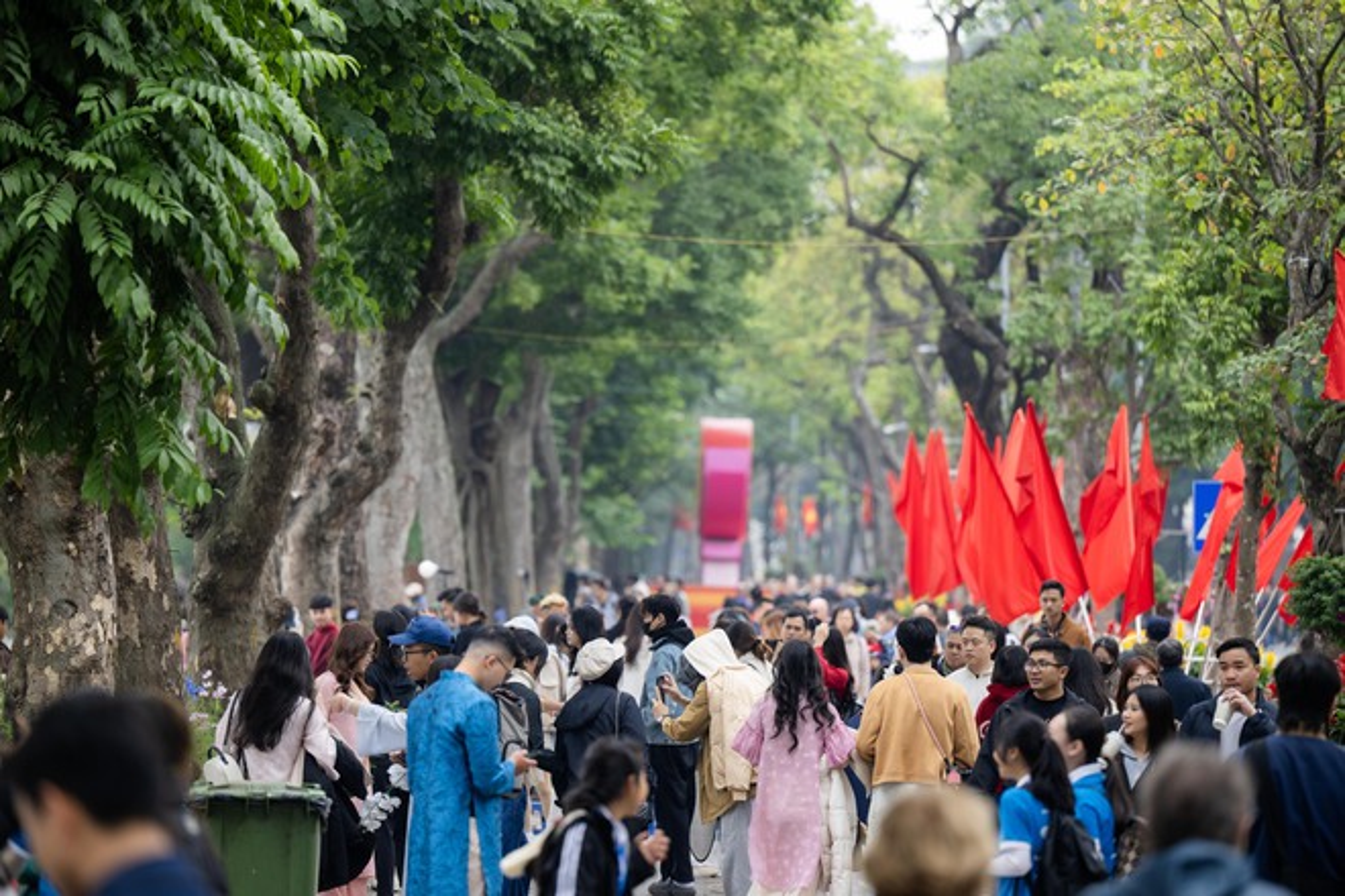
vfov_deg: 6.9
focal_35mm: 200
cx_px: 672
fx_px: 7472
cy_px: 448
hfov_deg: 10.3
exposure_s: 1/320
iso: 250
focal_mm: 200
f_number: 3.5
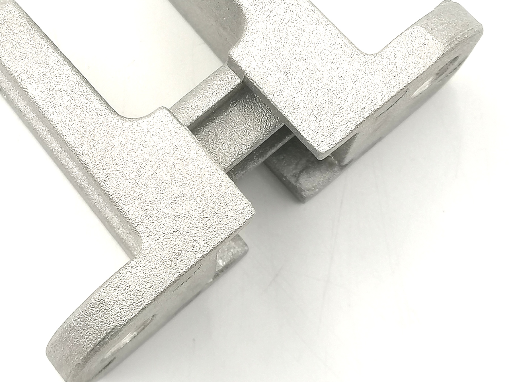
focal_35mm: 85
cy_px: 84
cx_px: 186
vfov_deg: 17.2
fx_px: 1250
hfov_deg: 23.0
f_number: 1.8
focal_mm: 5.3
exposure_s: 1/100
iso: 64
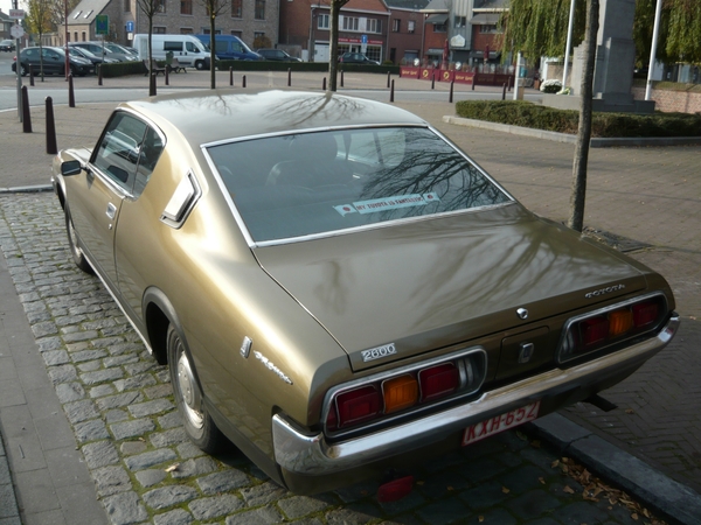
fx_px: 668
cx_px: 350
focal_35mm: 33
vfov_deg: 42.9
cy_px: 262
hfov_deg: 55.4
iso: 100
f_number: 2.8
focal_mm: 5.5
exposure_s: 1/500
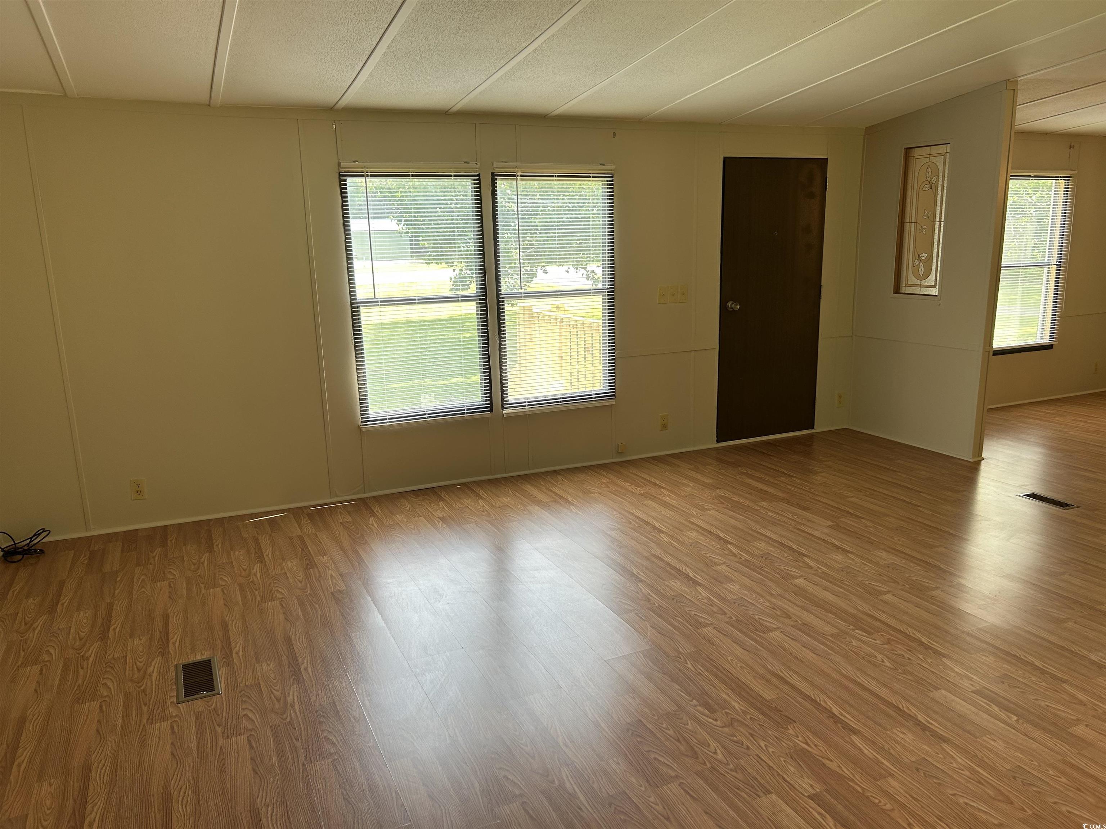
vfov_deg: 53.1
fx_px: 831
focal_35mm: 26
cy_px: 414
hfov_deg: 67.3
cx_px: 553
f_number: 1.5
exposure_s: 1/120
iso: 64
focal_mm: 5.7
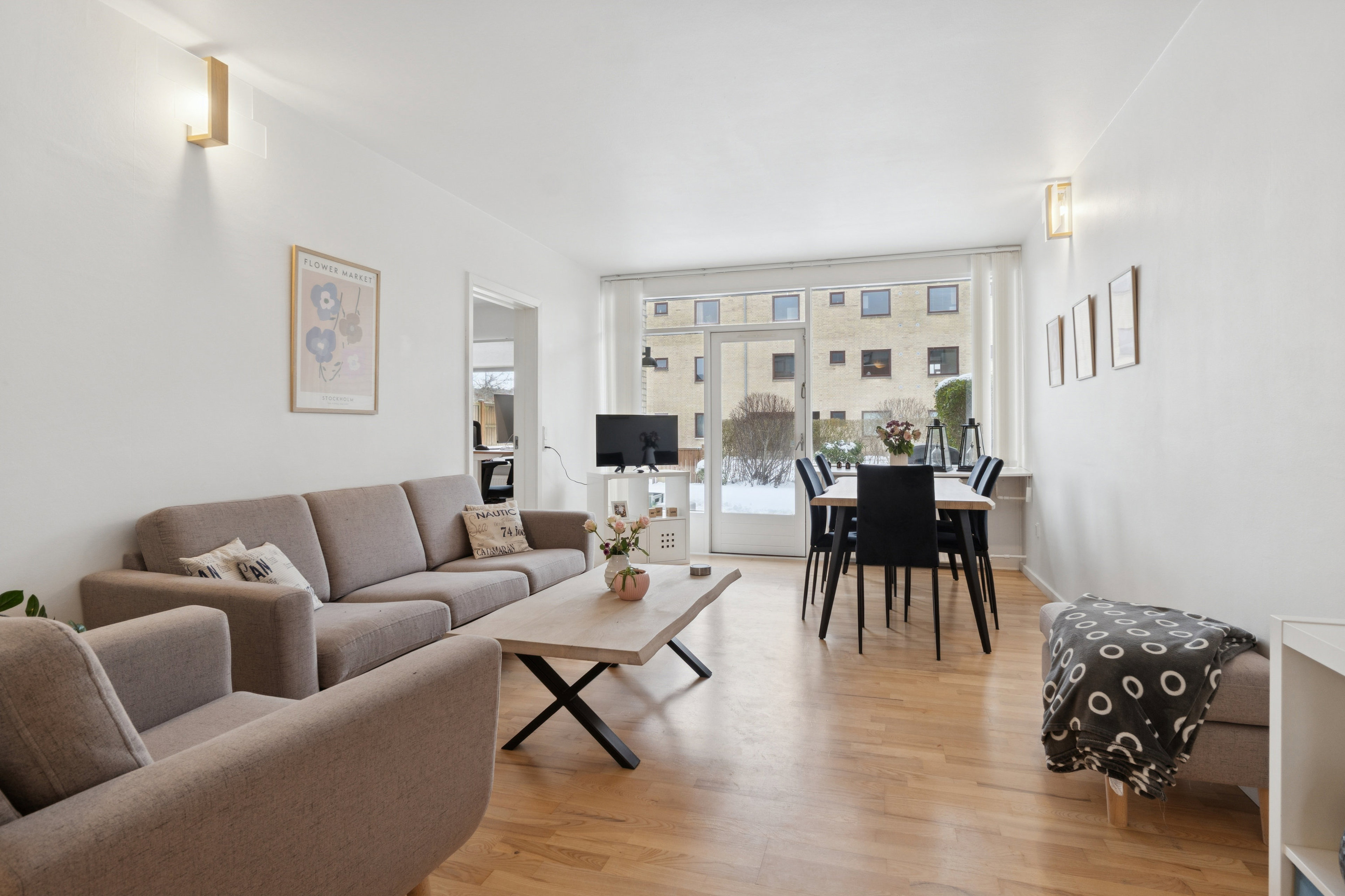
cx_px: 672
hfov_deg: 85.4
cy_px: 448
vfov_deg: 63.2
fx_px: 728
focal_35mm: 20
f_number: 8
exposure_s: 1/13
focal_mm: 13
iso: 200
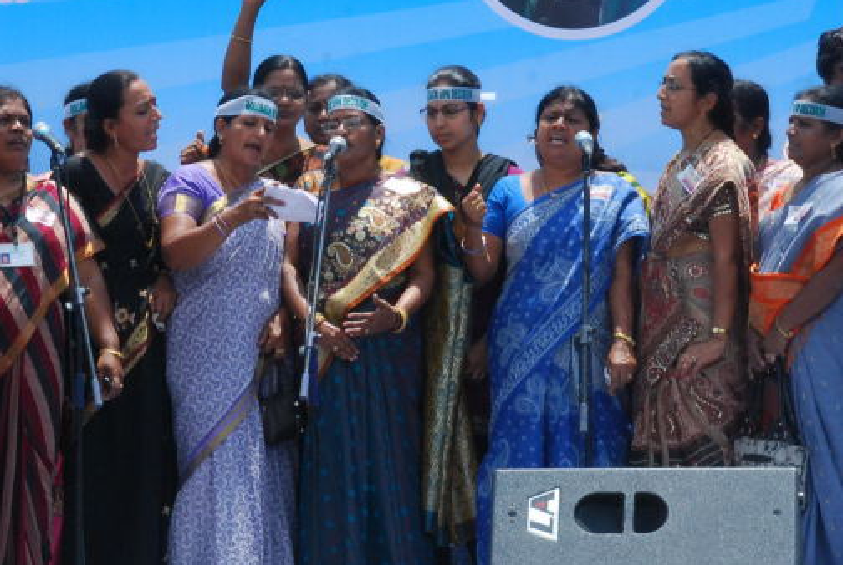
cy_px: 194
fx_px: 4715
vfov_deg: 6.9
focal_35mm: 201
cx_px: 375
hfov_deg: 10.2
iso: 400
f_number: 18
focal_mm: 66
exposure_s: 1/125
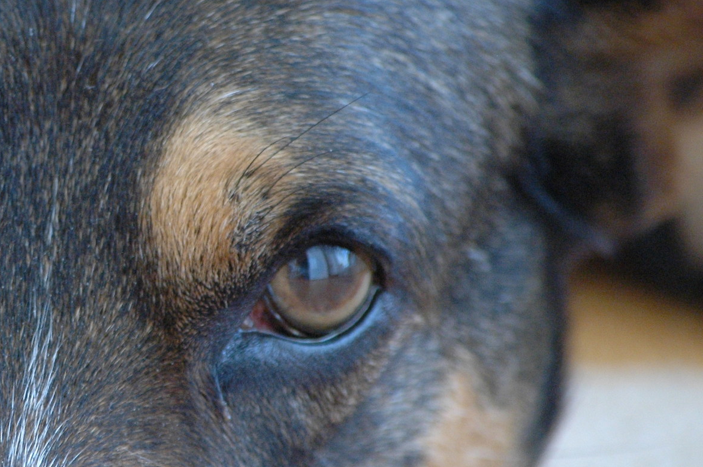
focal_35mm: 675
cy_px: 263
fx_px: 13170
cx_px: 13
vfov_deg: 2.0
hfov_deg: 3.1
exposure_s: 1/30
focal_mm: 220
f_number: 5.6
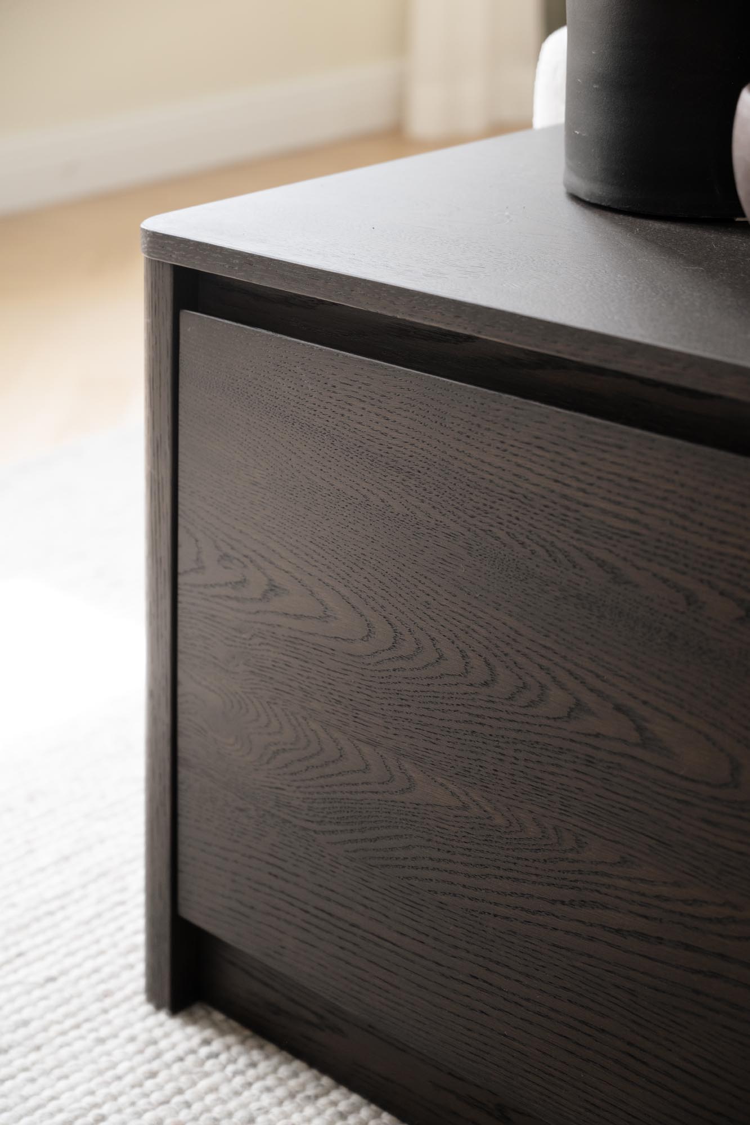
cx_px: 375
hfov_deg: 21.6
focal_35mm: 63
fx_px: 1969
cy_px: 562
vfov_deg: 31.9
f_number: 4
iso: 500
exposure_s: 1/200
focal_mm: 63
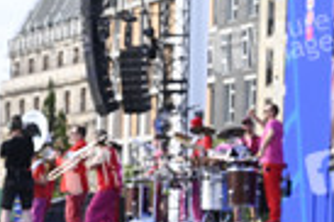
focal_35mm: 230
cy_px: 349
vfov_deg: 5.9
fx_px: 2131
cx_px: -184
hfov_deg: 8.7
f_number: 11
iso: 1250
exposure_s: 1/320
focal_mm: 70
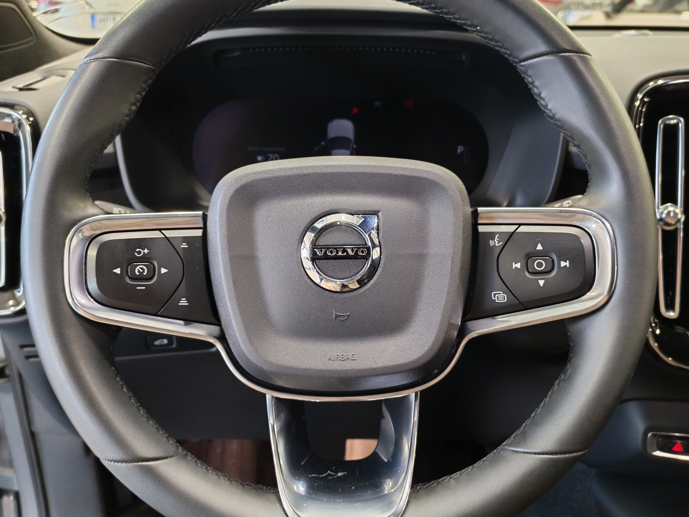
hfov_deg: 55.4
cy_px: 258
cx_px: 344
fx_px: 657
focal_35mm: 33
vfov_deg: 42.9
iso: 1009
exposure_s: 1/50
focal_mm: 6.12
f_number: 1.9
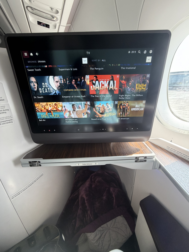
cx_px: 94
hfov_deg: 85.7
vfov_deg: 102.1
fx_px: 102
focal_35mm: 14
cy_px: 126
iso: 100
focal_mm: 2.22
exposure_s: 1/85
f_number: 2.2
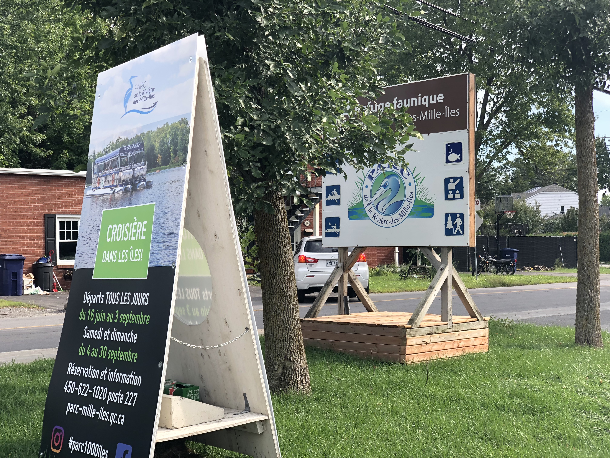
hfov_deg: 36.8
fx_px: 916
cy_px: 229
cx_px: 305
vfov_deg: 28.0
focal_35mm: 52
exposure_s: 1/397
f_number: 2.4
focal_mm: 6
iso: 16
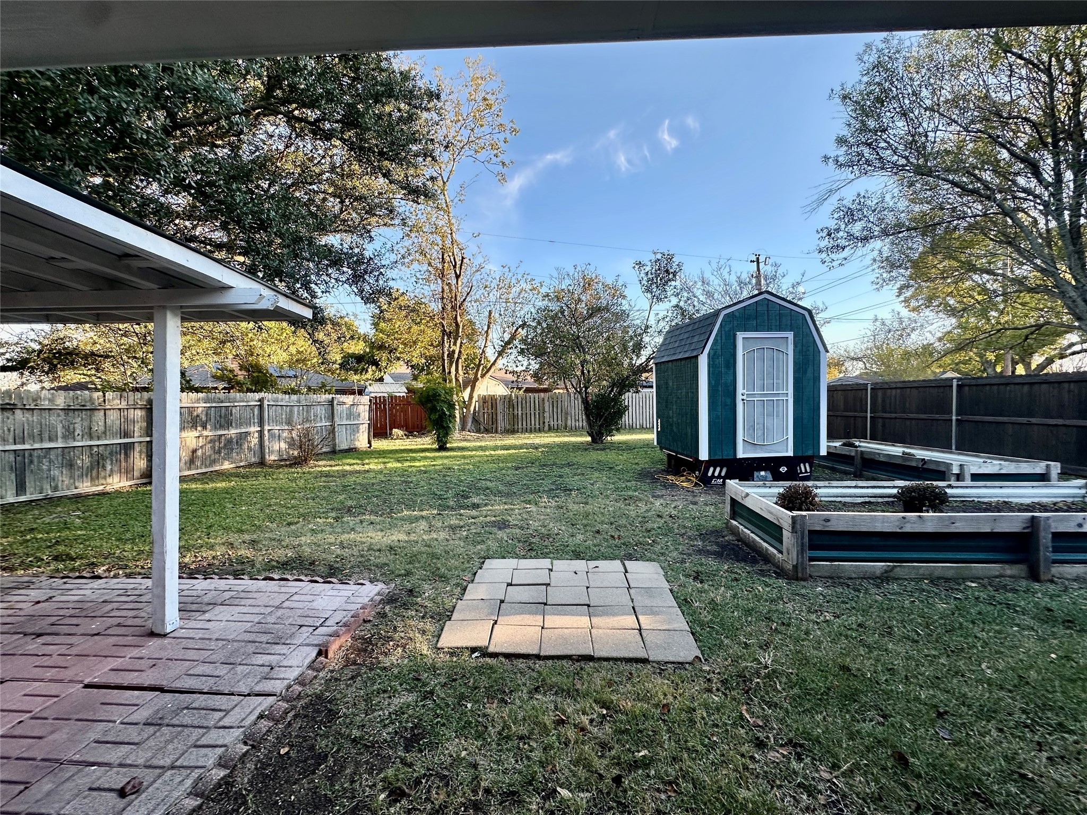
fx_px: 440
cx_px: 544
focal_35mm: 14
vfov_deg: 85.7
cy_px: 408
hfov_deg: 102.1
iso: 40
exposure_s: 1/232
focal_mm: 2.22
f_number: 2.2
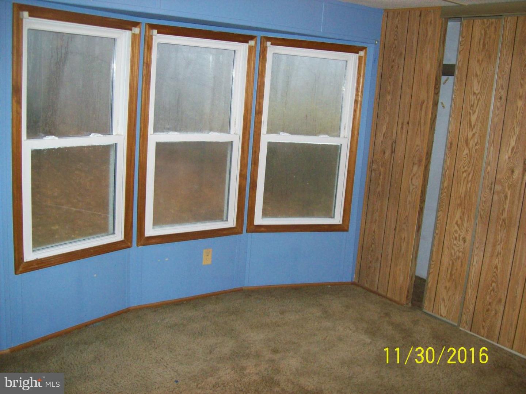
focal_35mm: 36
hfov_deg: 51.4
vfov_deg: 39.7
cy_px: 197
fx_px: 547
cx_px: 263
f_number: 2.7
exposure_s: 1/64
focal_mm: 6
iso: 200
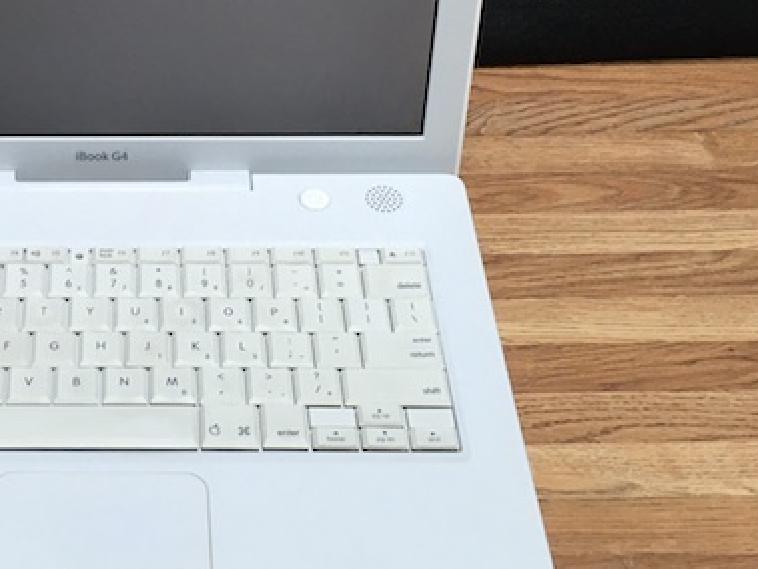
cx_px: 80
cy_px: 185
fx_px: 1512
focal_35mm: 69
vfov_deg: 21.2
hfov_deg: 27.2
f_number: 2.2
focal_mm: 4.15
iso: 64
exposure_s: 1/30
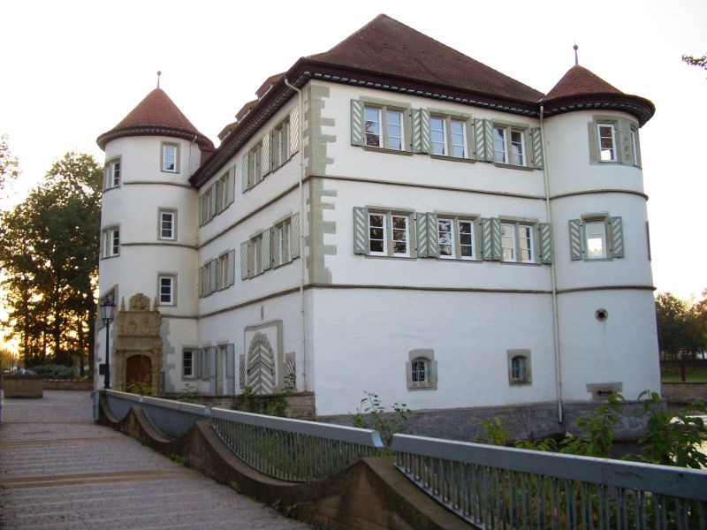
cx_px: 354
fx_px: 715
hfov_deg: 52.6
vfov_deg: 40.7
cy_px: 265
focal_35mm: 35
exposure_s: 1/125
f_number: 2.6
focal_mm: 5.8
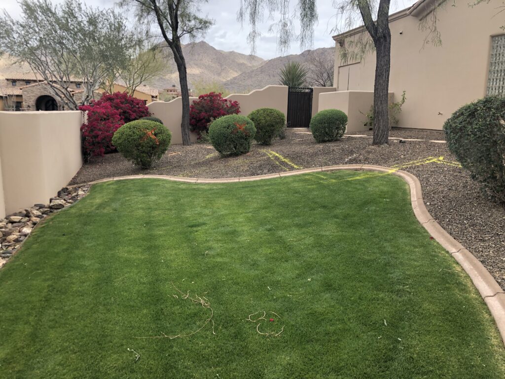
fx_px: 408
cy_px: 190
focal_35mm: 28
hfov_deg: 63.4
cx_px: 252
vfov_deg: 49.7
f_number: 1.8
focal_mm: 3.99
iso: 20
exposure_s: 1/382
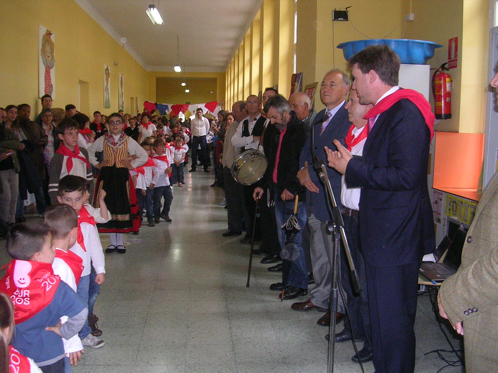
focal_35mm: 38
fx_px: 547
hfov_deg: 49.0
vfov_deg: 37.7
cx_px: 249
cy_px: 186
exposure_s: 1/60.1
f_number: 2.8
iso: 153
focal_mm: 5.8
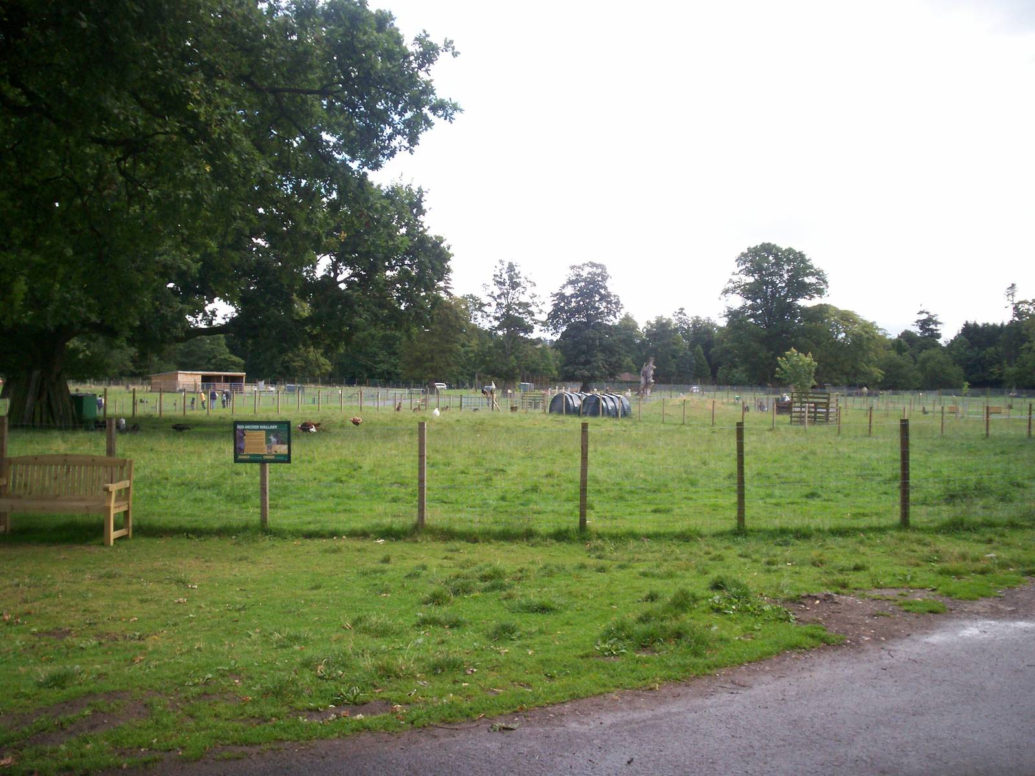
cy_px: 388
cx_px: 518
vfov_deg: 39.7
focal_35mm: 36
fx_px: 1076
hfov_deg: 51.4
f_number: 4.5
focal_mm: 5.9
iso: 100
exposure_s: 1/177
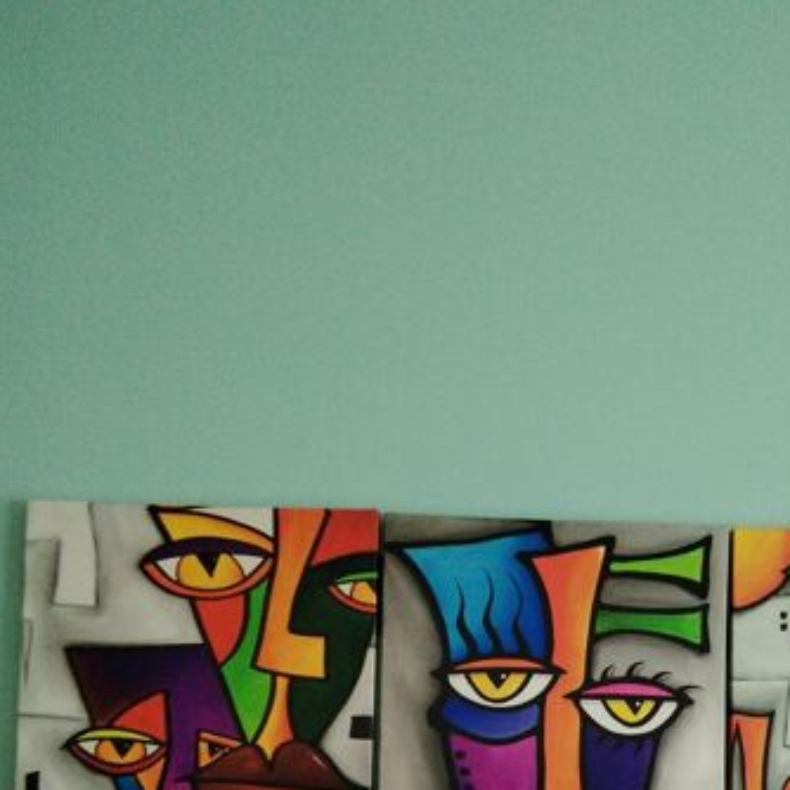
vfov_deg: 35.8
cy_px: 729
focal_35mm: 44
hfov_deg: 38.0
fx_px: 1136
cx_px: 520
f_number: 1.8
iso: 476
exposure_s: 1/50
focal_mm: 4.25
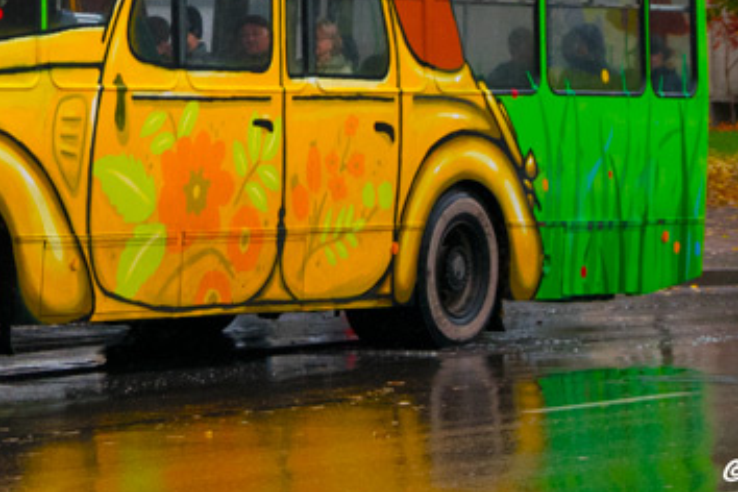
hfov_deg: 8.1
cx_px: 25
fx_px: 5207
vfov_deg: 5.4
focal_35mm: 254
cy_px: -246
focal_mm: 50
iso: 500
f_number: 5
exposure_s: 1/800
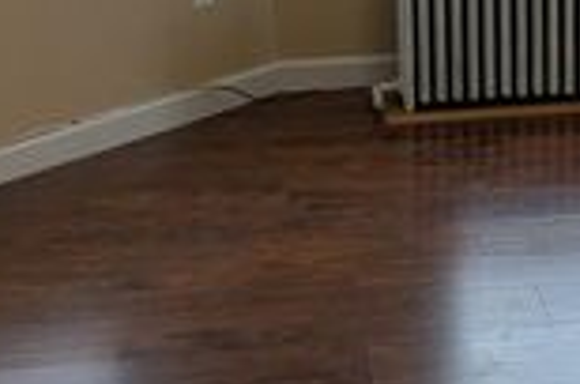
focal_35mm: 108
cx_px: 652
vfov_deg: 12.3
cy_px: -90
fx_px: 1736
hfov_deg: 18.2
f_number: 1.85
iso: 39
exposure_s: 1/203
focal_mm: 6.81
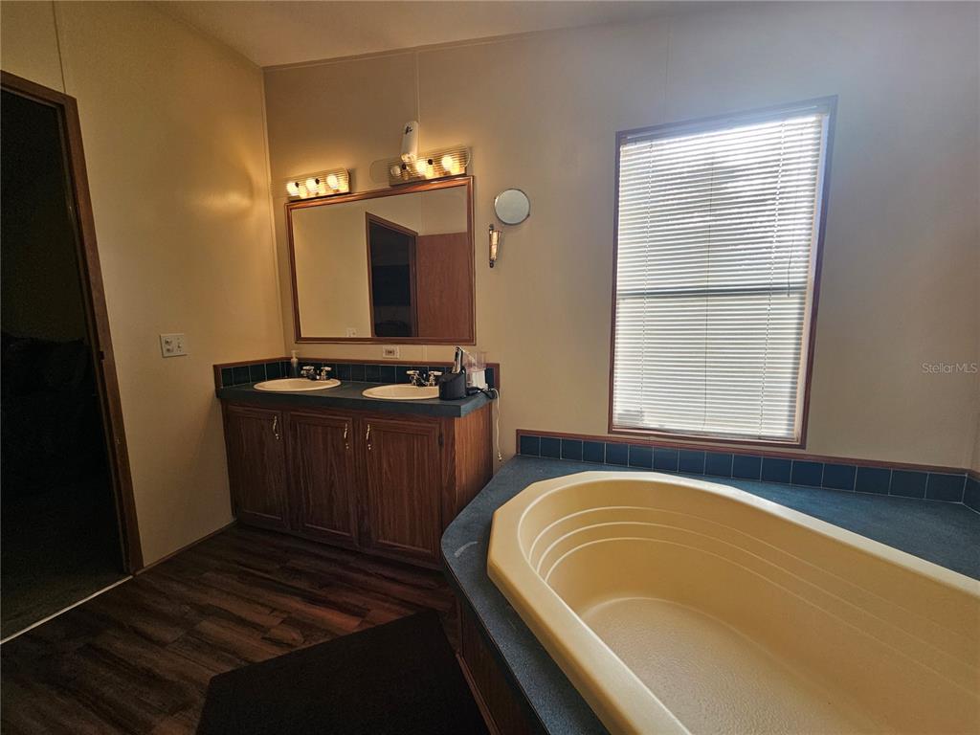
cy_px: 368
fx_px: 368
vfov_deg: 89.9
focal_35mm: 13
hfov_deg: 106.2
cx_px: 490
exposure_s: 1/187
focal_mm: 2.2
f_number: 2.2
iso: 50
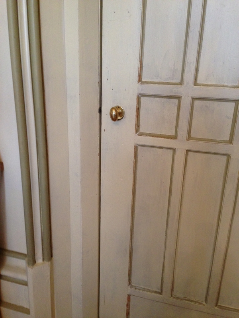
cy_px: 159
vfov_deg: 55.4
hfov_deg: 42.9
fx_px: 304
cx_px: 120
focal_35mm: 33
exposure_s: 1/20
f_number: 2.4
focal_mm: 4.12
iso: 200
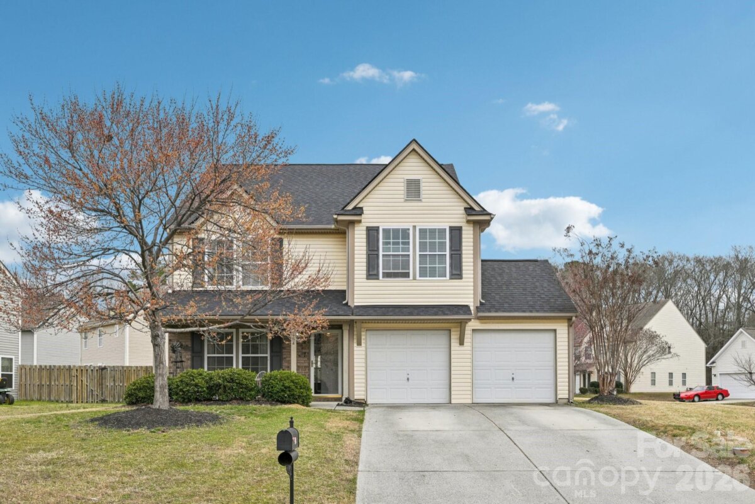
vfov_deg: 45.0
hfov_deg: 63.7
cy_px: 252
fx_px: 608
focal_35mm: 29
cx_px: 378
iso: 64
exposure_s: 1/200
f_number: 8
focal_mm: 19.5
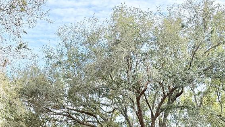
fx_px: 448
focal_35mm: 75
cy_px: 201
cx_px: 95
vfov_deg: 14.8
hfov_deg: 28.2
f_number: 1.78
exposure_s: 1/920
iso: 100
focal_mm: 6.76
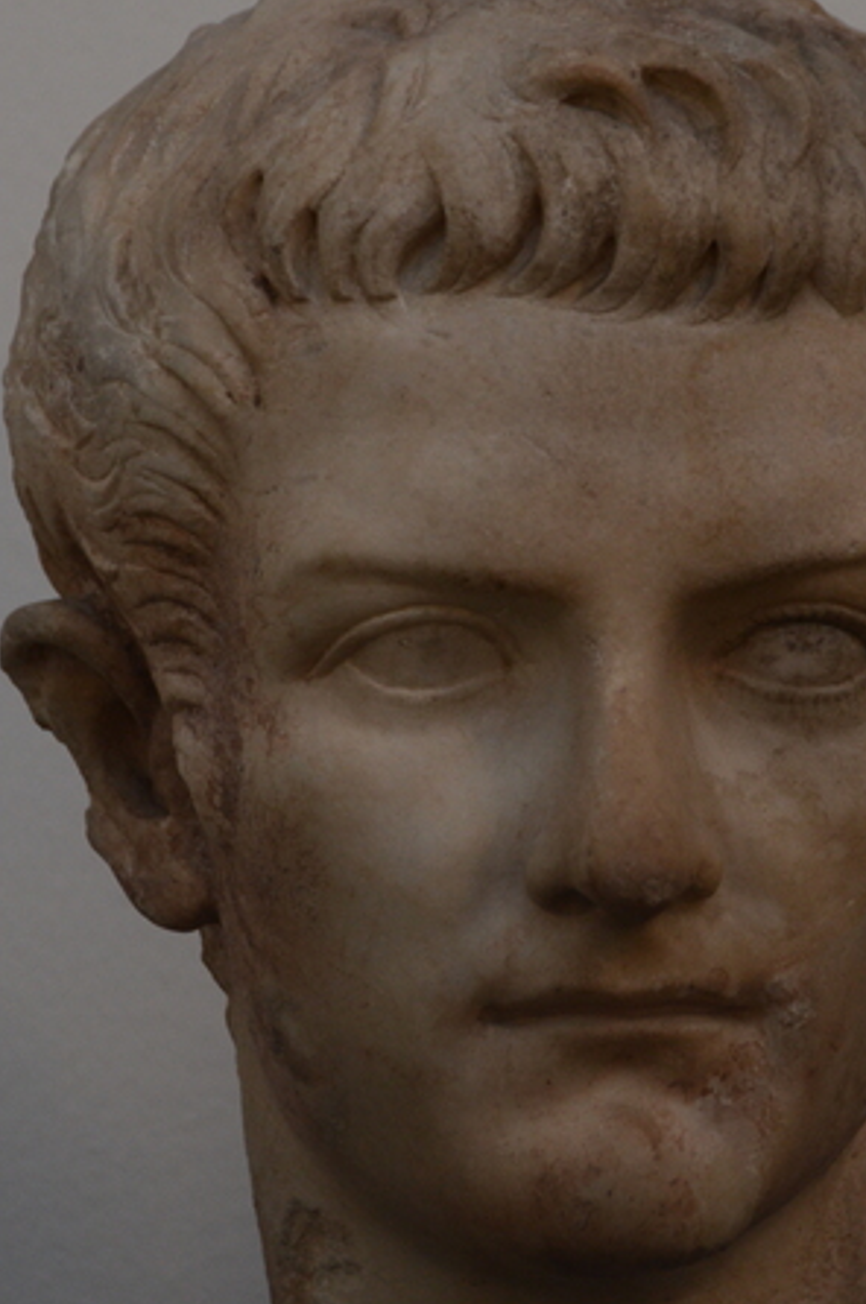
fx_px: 10496
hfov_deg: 4.7
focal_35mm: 290
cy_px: 608
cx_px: 576
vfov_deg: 7.1
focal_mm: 130
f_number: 5.6
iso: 1000
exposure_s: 1/50
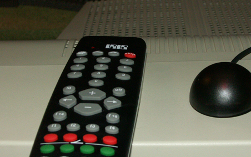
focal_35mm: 96
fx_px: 657
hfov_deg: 21.6
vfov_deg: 13.6
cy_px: 110
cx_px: 148
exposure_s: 1/60
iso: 200
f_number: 4.5
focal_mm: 15.8
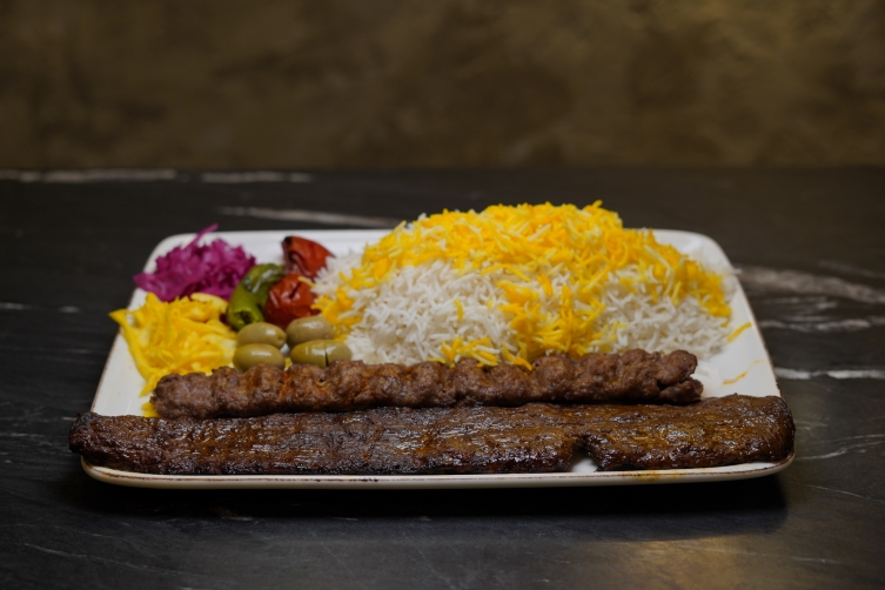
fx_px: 1254
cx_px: 438
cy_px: 300
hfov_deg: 38.9
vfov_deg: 26.5
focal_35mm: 51
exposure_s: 1/100
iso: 160
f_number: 3.5
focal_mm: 50
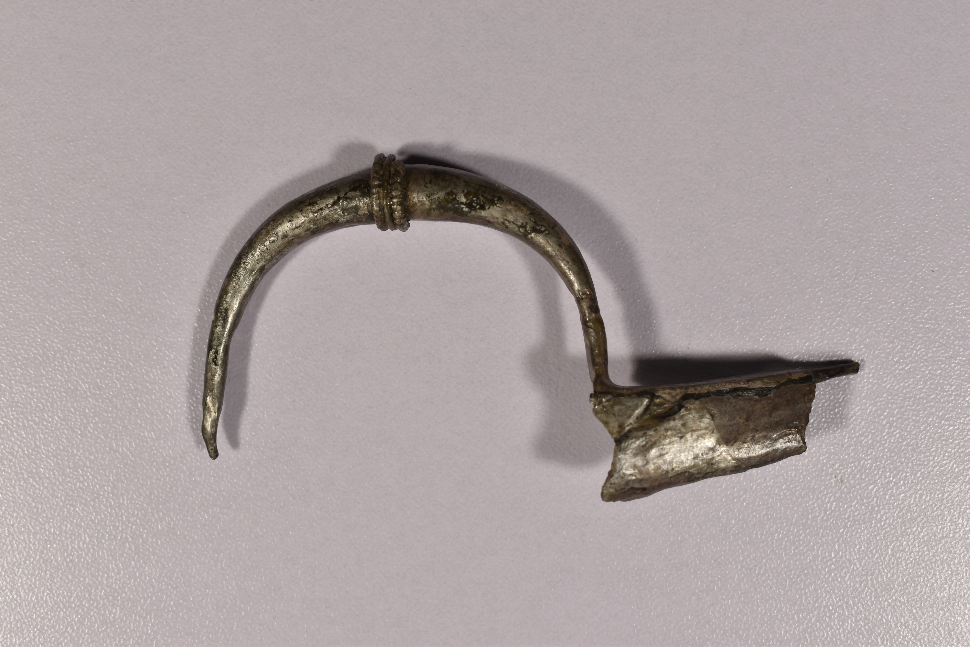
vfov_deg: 26.5
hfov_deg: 38.9
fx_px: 1374
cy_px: 324
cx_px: 485
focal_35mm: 51
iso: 100
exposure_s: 1/40
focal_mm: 34
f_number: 8
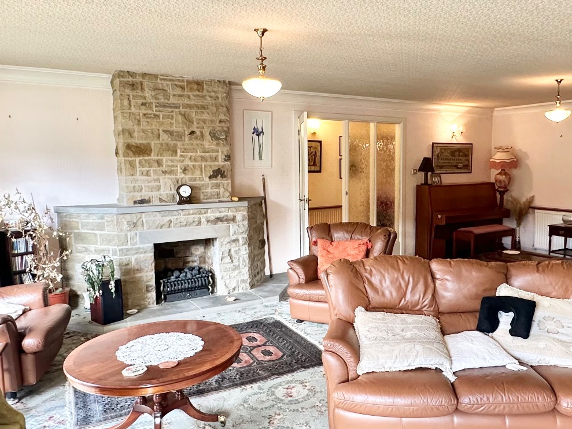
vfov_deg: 48.2
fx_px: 479
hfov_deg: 61.3
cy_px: 216
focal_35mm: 29
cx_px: 335
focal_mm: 2.22
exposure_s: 1/50
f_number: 2.2
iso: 160
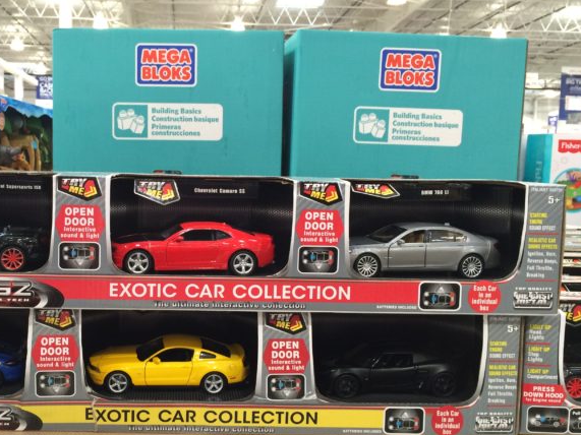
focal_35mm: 39
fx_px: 654
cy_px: 210
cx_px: 199
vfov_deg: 36.8
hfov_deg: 47.2
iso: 160
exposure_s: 1/33
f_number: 2.2
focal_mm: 4.15
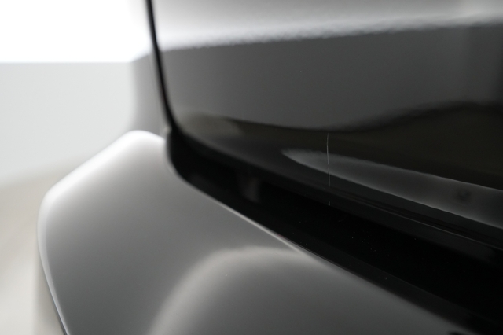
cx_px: 252
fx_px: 391
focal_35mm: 28
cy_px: 168
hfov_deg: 65.5
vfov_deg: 46.4
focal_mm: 28
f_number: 4.5
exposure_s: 1/100
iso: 4000
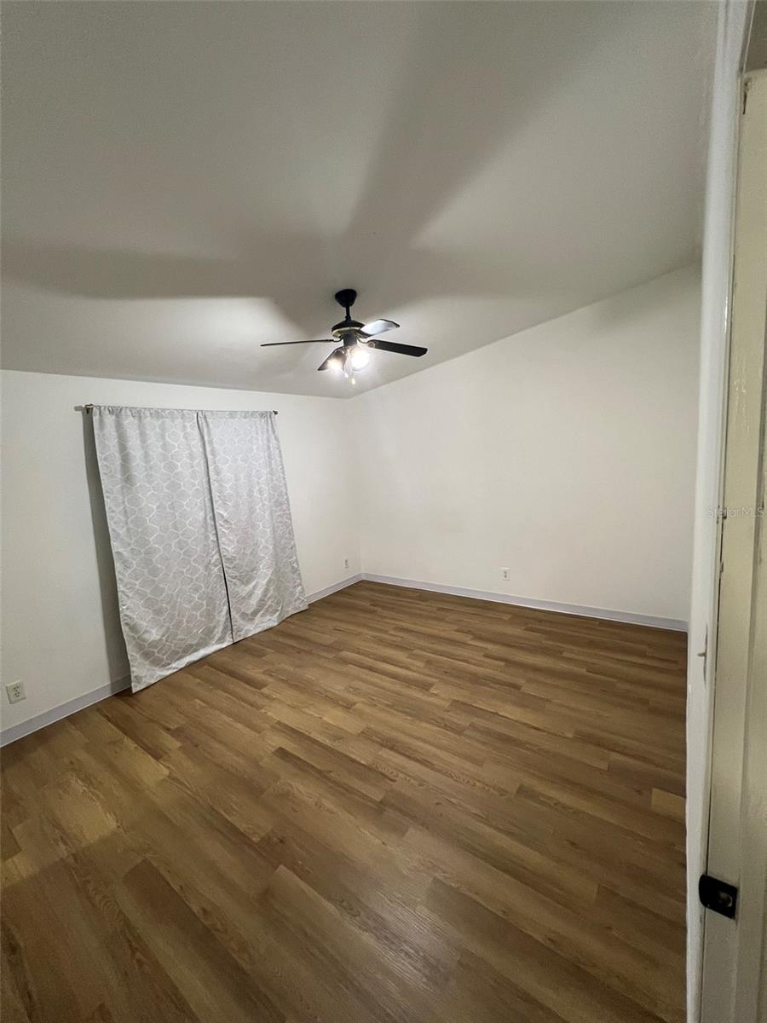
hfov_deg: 89.9
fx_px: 384
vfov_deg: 106.2
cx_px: 384
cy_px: 512
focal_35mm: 13
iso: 400
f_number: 1.8
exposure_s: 1/60
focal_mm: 1.57
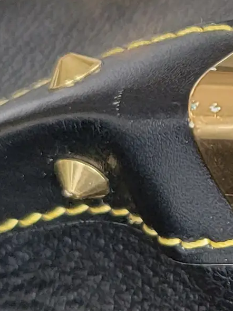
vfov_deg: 12.1
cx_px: 371
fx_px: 1462
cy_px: 133
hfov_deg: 8.8
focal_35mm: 163
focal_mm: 6.7
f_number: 1.8
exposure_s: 1/120
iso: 250
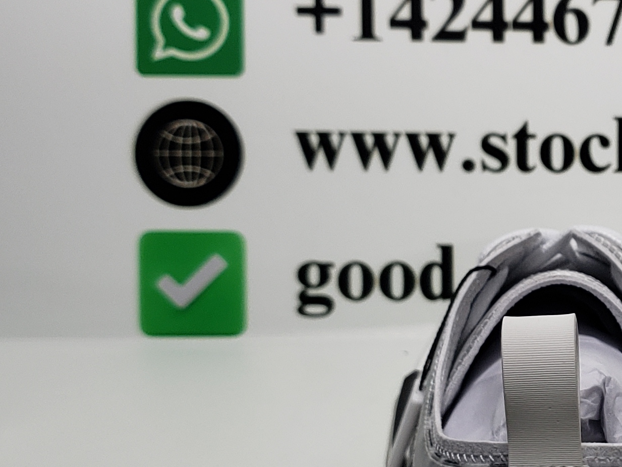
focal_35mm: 85
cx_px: 702
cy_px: 288
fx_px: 1527
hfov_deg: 21.7
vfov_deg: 17.3
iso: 50
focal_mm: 4.3
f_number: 1.5
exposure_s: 1/560
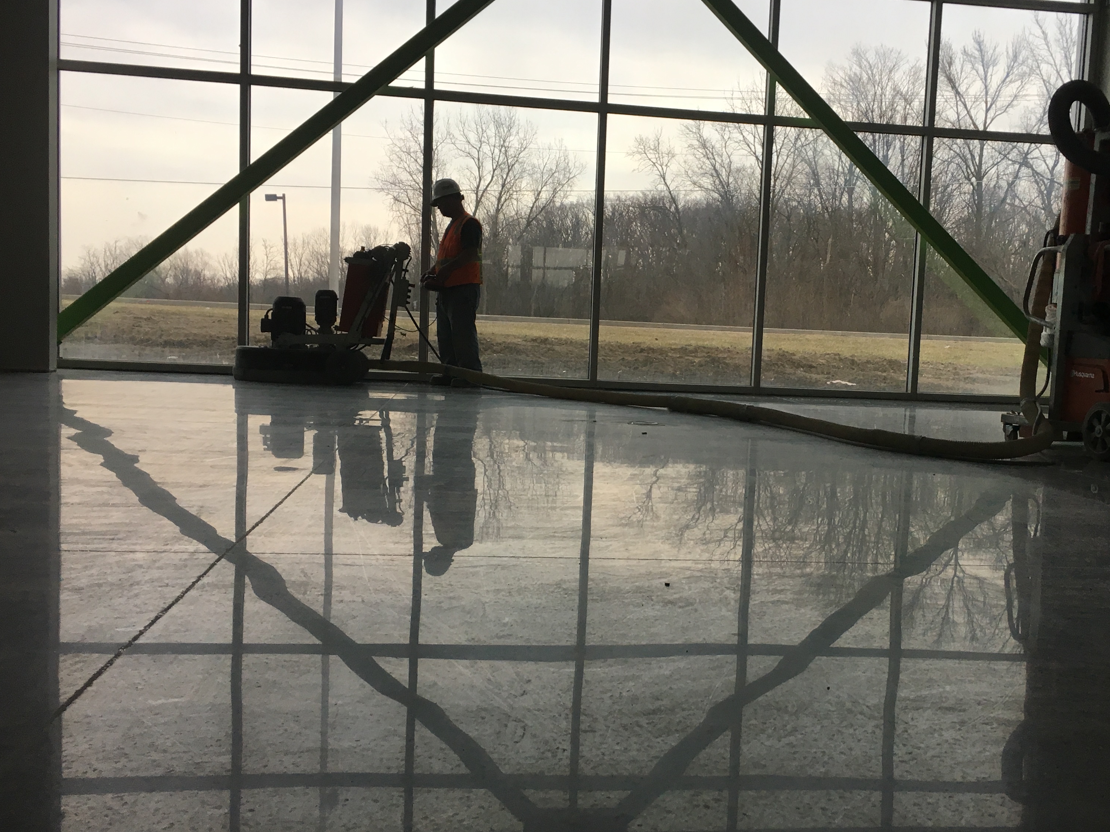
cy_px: 448
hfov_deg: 47.5
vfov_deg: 36.8
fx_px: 1251
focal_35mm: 39
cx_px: 689
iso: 25
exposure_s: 1/40
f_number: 2.2
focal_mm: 4.15
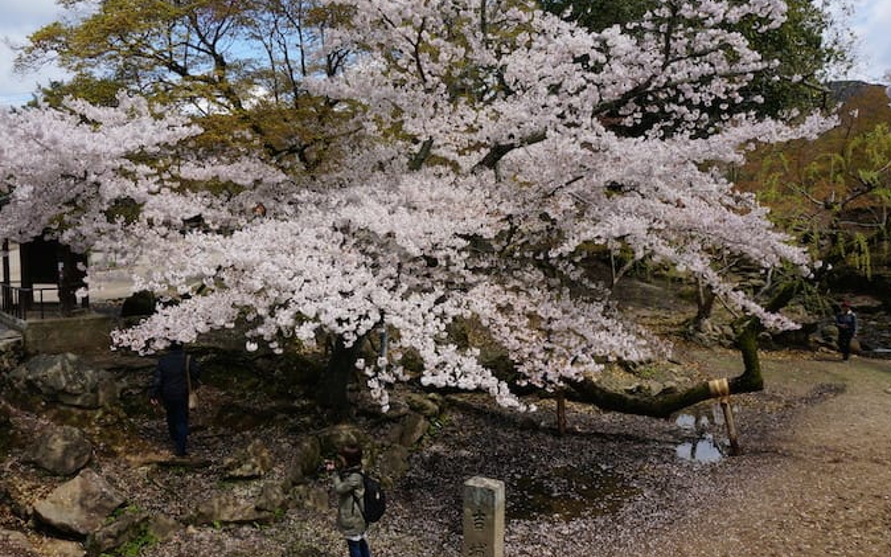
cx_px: 402
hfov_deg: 64.5
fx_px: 704
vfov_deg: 43.1
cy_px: 279
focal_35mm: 29
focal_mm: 16
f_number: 13
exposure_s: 1/200
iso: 200
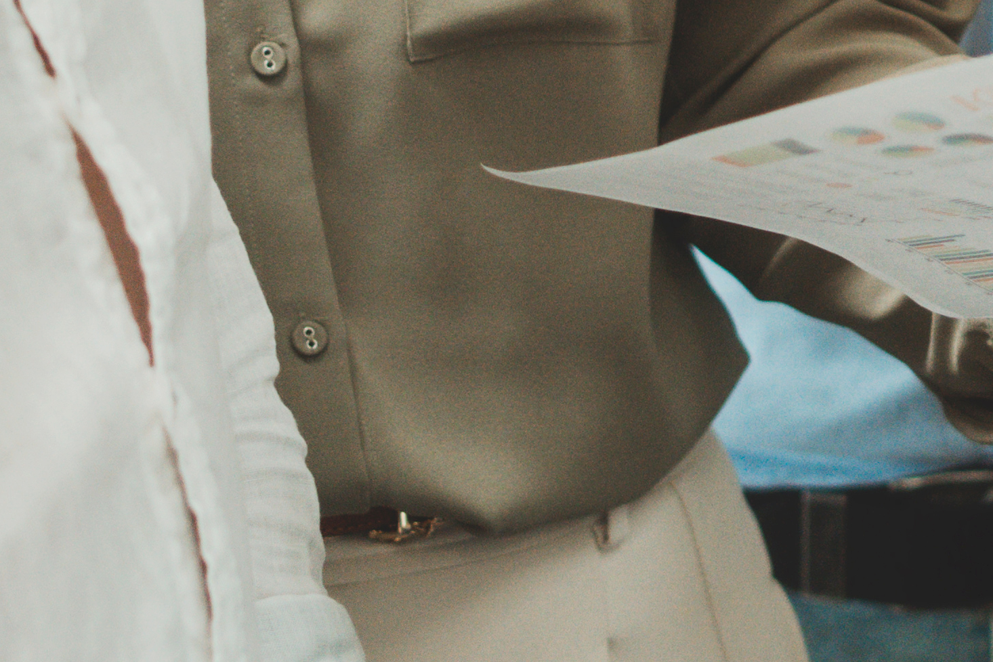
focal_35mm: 239
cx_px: 1502
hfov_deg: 8.4
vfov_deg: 5.7
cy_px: -407
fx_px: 6591
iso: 500
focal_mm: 50
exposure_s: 1/400
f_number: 2.5
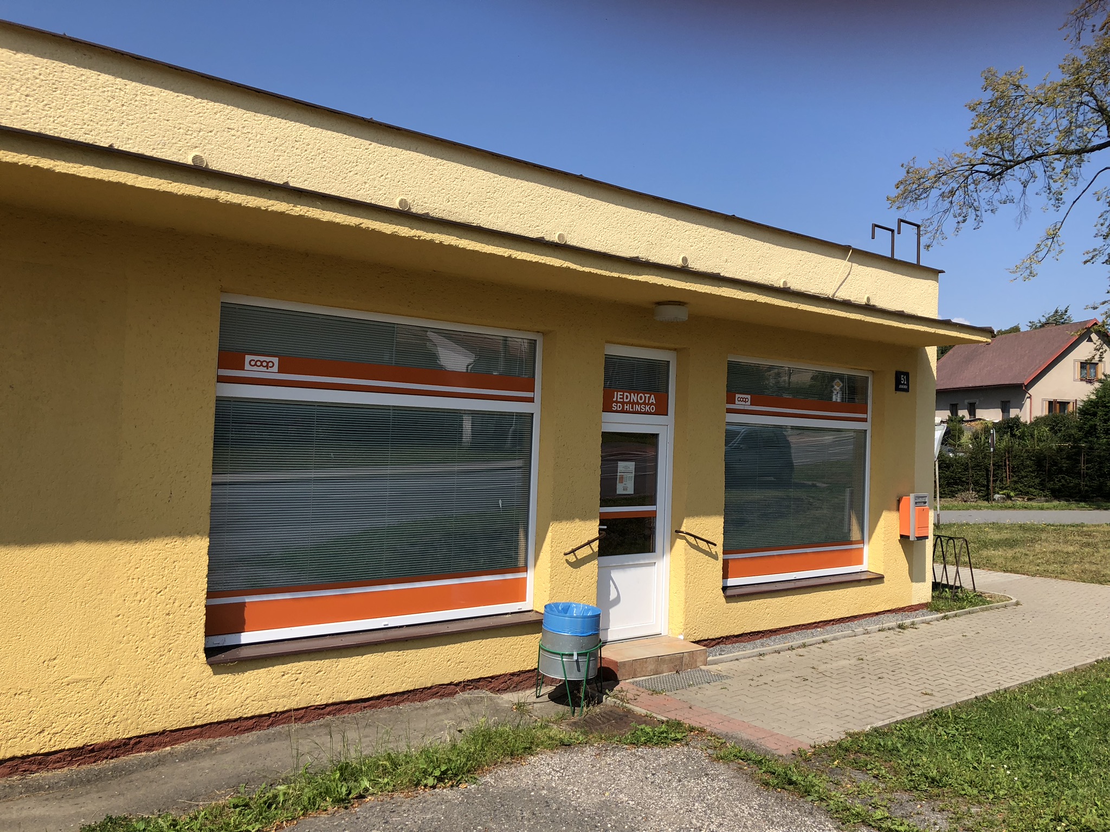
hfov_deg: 63.4
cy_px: 416
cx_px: 555
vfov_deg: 49.7
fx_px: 898
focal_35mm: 28
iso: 20
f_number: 1.8
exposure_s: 1/1919
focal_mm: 3.99
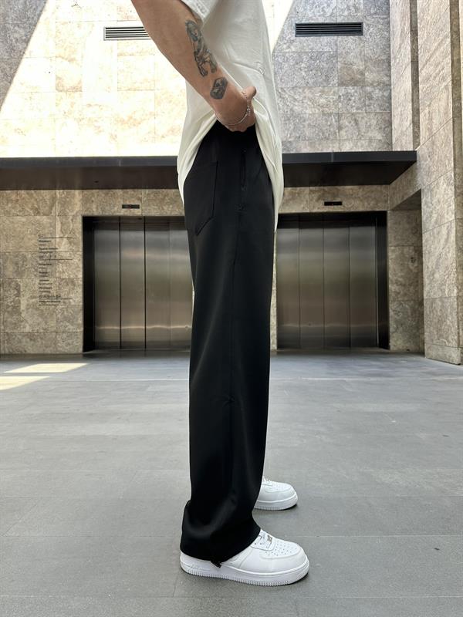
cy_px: 308
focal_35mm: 24
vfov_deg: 71.6
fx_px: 428
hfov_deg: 56.8
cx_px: 232
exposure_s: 1/121
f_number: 1.78
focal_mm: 6.86
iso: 50
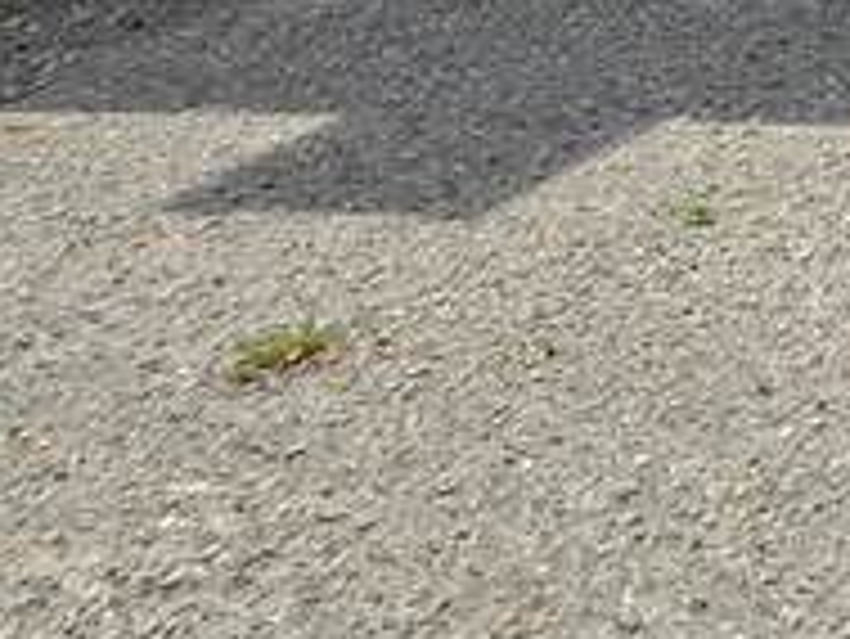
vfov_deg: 8.6
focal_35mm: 156
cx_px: 2505
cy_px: -976
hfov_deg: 9.8
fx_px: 3833
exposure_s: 1/1016
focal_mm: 6.3
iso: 12
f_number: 1.7
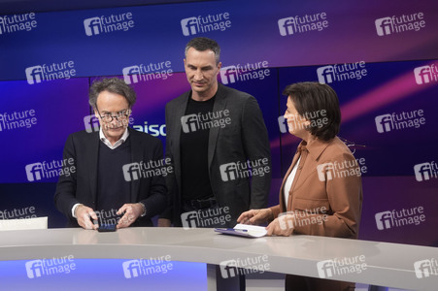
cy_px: 146
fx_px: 547
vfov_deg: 29.8
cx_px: 219
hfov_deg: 43.6
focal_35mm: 45
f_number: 2.2
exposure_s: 1/200
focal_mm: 30
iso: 640
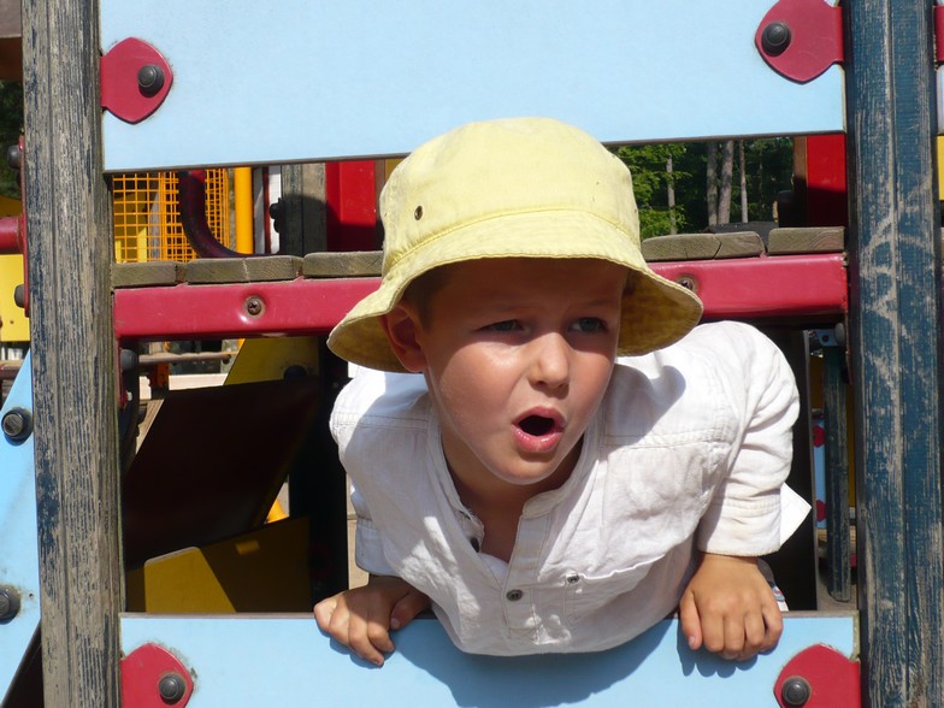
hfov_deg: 29.4
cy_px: 354
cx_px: 472
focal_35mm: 66
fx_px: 1800
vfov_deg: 22.3
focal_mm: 9.1
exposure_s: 1/1000
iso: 100
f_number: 3.5
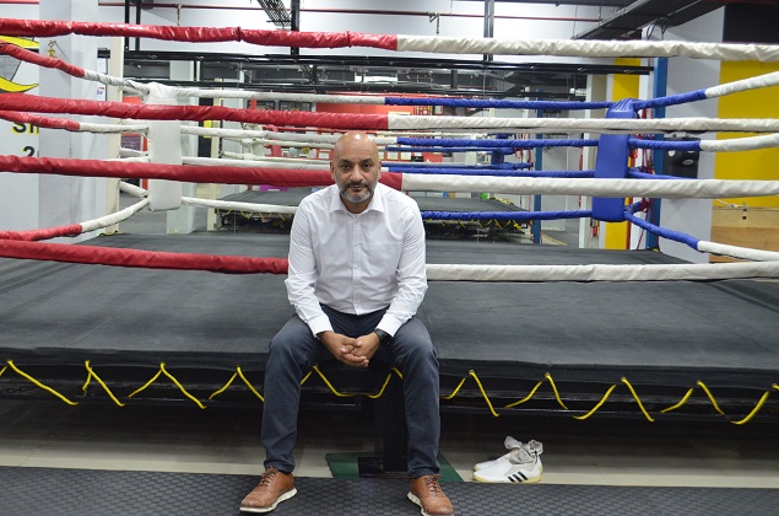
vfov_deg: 31.0
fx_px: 928
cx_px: 358
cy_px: 243
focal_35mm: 43
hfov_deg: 45.5
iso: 1800
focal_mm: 26
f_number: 5
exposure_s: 1/30
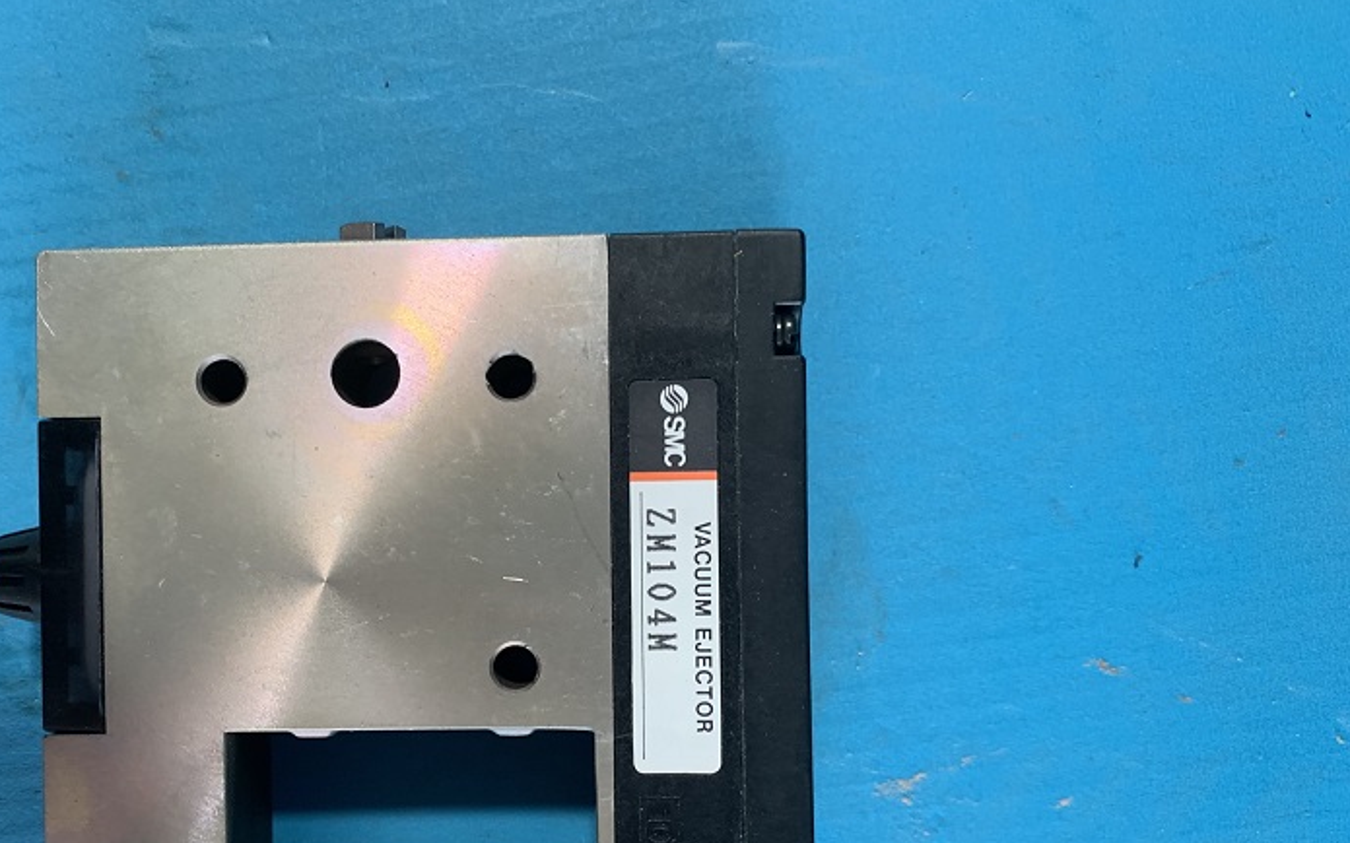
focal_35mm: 32
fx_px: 1177
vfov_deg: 38.9
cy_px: 566
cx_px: 584
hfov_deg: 59.4
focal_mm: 4.25
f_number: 1.8
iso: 200
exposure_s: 1/60
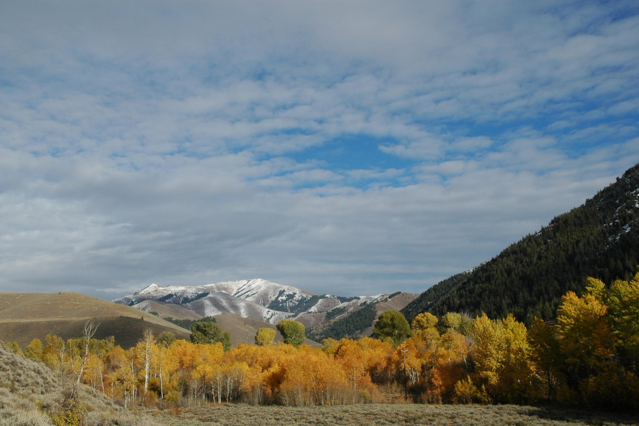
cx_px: 320
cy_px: 213
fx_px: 666
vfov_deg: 35.5
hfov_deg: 51.3
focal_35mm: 38
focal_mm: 25
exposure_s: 1/320
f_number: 10
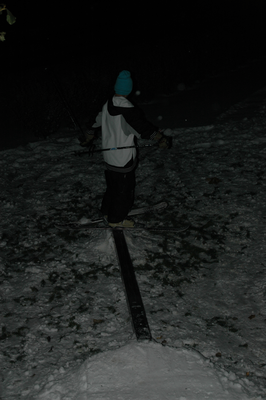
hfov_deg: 16.5
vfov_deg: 24.6
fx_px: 916
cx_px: 133
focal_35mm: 82
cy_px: 200
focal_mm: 55
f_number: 5.6
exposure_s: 1/60
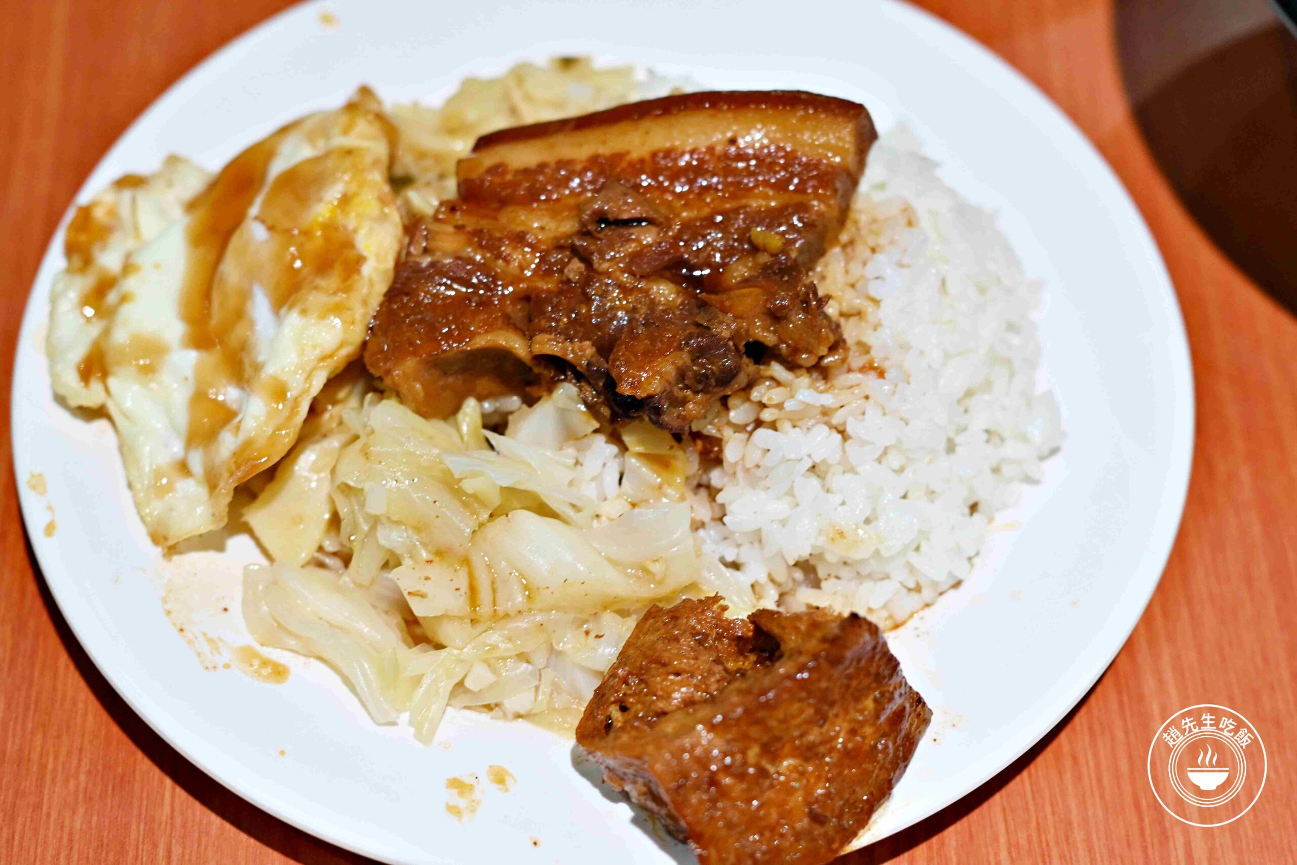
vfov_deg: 18.2
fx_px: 2702
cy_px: 432
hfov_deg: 27.0
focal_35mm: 75
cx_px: 648
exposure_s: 1/160
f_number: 2.8
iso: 400
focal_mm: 50
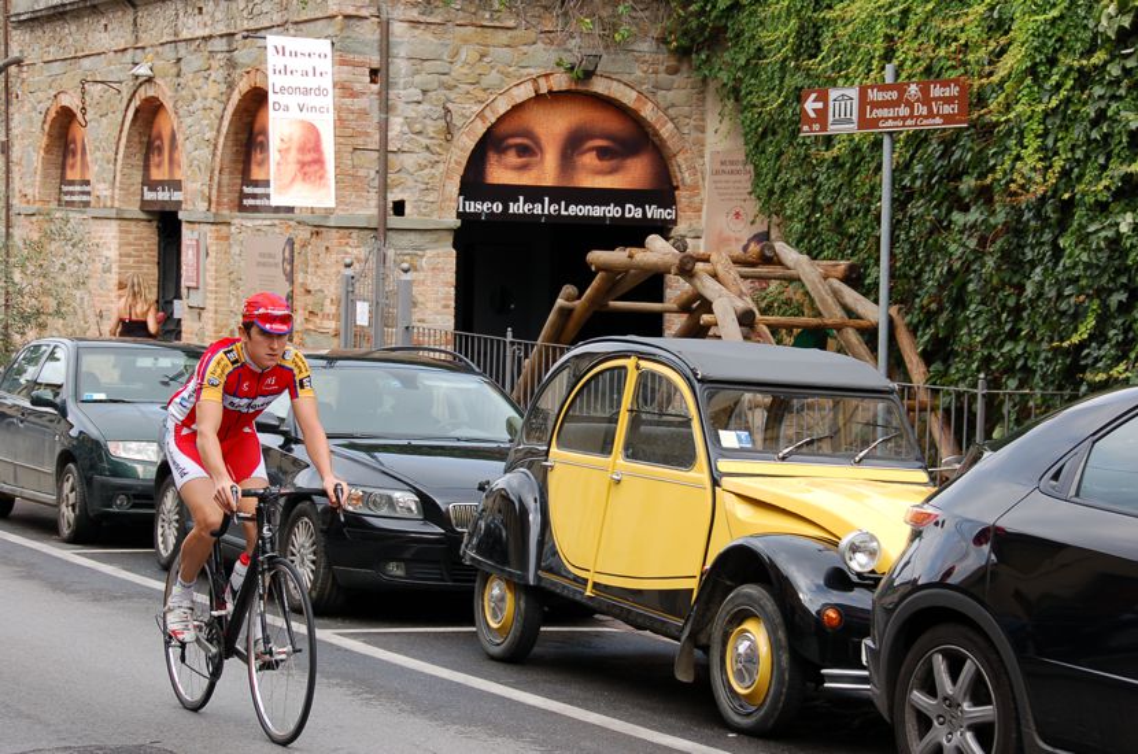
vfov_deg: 16.5
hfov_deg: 24.7
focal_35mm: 82
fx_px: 2603
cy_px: 377
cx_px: 569
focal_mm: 55
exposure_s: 1/200
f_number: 7.1
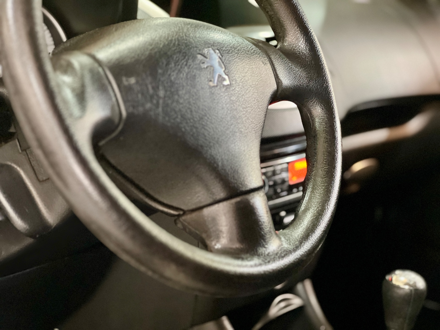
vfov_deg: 19.1
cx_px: 220
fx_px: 979
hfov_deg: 25.3
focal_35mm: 77
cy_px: 165
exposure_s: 1/15
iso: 800
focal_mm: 9
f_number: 2.8
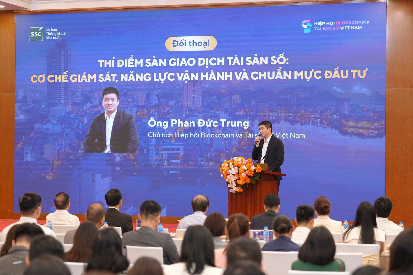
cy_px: 138
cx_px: 206
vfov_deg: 16.3
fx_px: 964
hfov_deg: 24.2
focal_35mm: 84
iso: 800
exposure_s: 1/160
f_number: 3.2
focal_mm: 84
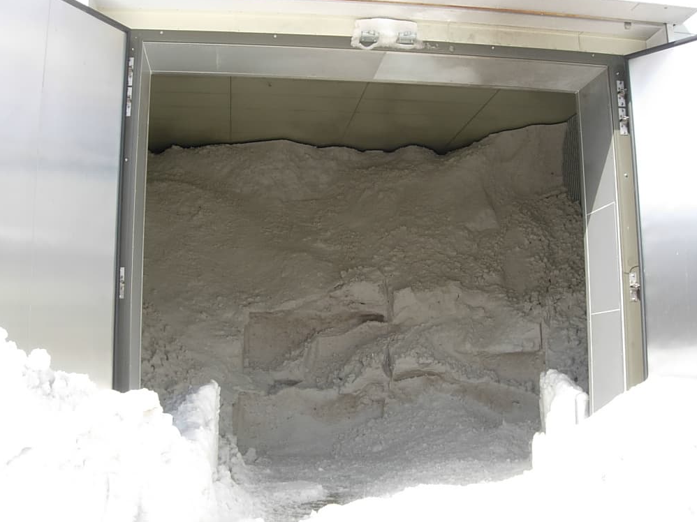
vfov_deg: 36.8
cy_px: 260
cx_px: 344
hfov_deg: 47.9
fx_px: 785
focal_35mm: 39
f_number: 2.8
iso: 64
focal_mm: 7.8
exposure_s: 1/430
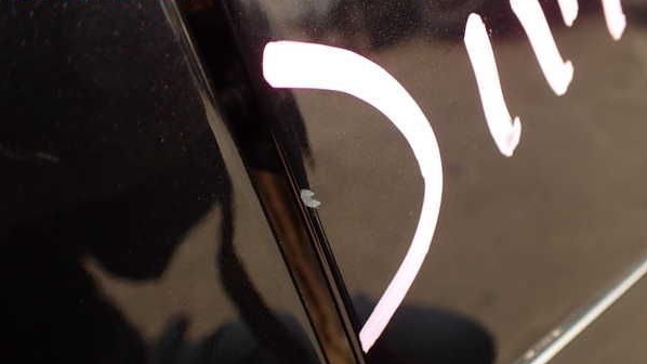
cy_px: 220
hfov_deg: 56.6
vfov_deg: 33.6
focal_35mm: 35
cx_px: 324
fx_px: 600
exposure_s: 1/60
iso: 200
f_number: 2.4
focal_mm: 5.79
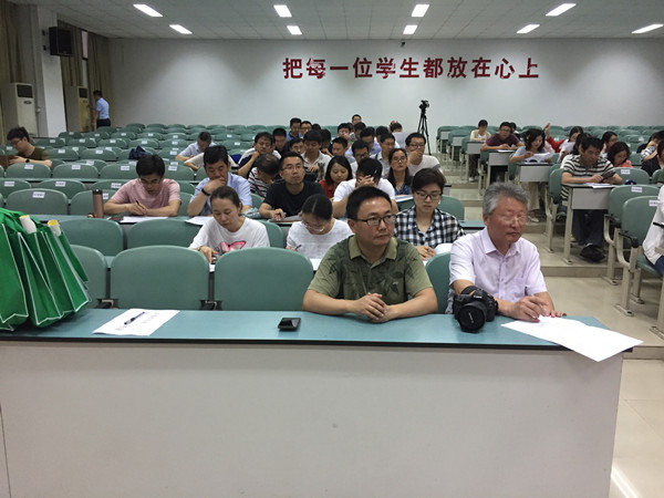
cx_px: 332
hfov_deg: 61.7
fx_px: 556
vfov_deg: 48.2
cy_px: 249
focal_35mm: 29
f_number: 2.2
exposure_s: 1/33
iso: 200
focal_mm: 4.15
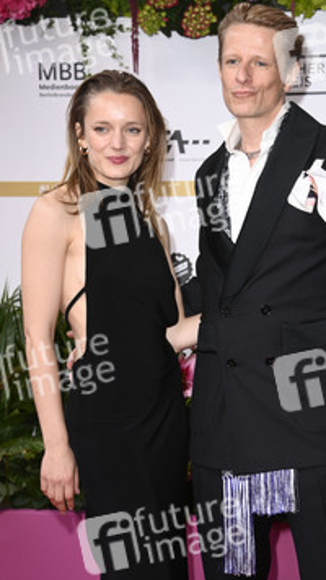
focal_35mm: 100
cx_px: 209
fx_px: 1538
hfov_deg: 12.1
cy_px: 292
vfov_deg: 21.4
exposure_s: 1/250
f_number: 5.6
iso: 400
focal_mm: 85
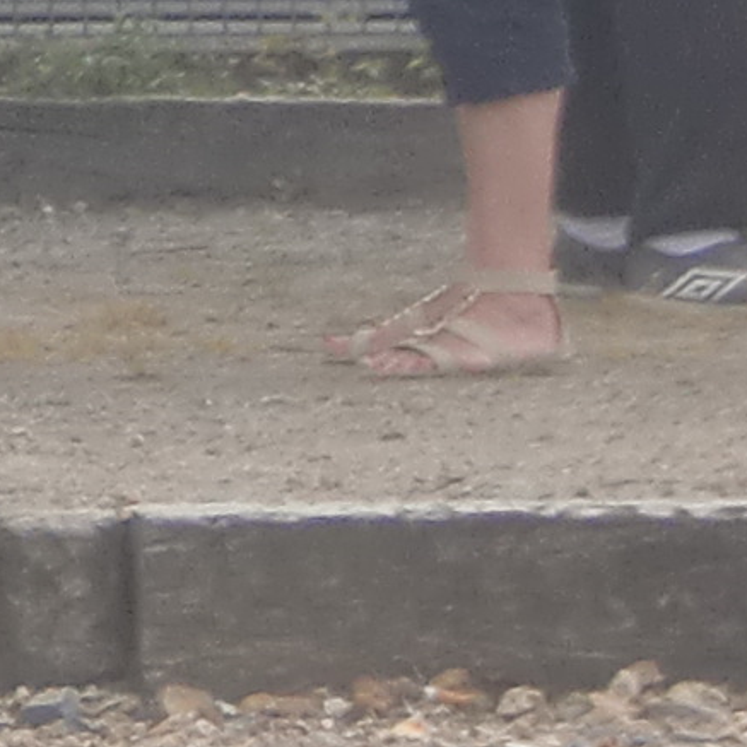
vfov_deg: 2.0
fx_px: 21338
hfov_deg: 2.0
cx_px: -2646
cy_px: 156
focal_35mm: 874
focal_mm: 18.9
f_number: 5.3
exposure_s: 1/160
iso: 64
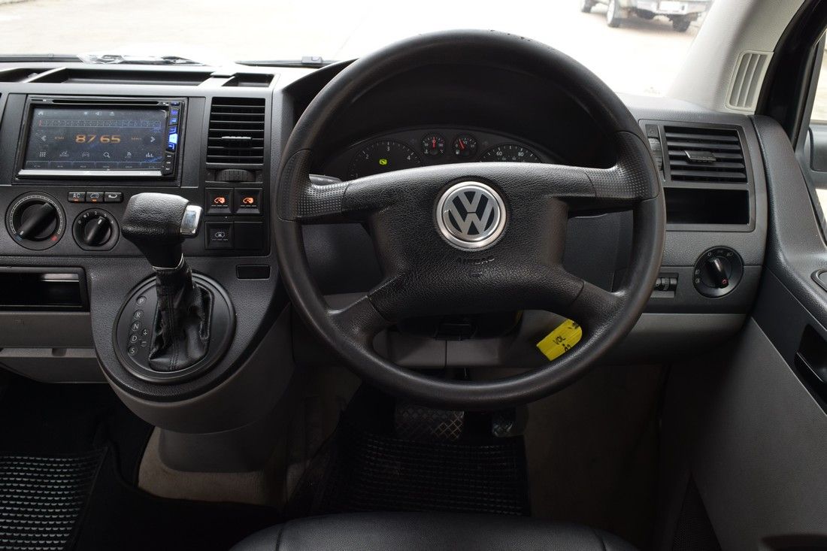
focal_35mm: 27
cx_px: 414
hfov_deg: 67.4
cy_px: 276
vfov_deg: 47.9
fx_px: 620
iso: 500
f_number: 10
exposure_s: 1/13
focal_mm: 18
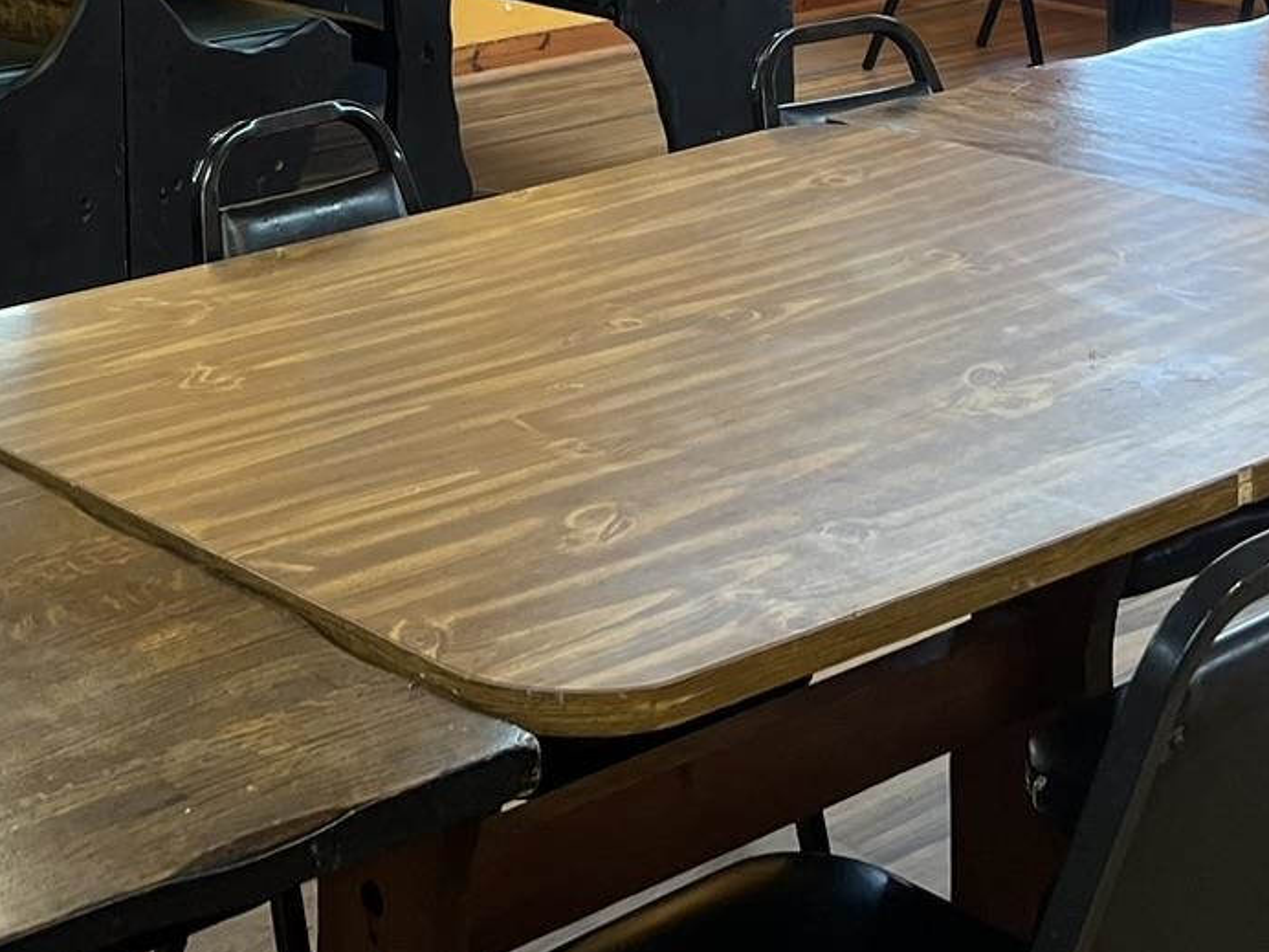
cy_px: -371
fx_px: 2823
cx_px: 363
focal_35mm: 77
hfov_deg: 25.1
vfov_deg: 17.6
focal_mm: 5.7
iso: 100
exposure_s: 1/120
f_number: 1.5
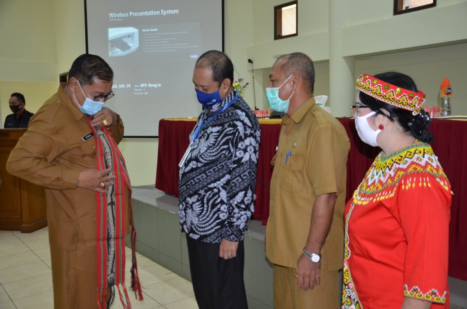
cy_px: 154
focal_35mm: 36
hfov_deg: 53.2
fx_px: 466
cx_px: 234
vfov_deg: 36.7
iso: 800
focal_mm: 24
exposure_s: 1/60
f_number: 3.8
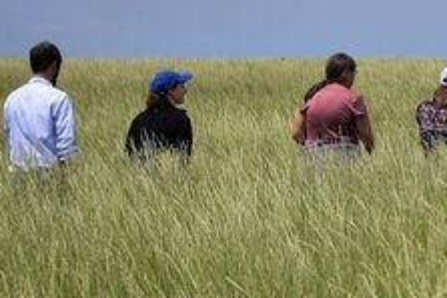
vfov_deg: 5.8
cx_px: 631
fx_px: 2938
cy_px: 165
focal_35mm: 236
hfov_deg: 8.5
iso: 110
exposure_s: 1/1600
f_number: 4.5
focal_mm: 55
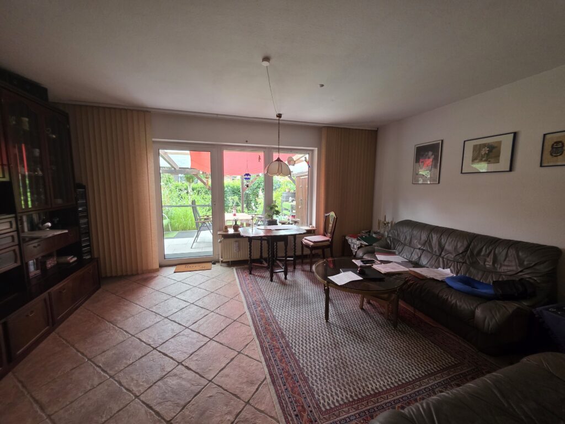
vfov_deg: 89.9
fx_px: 212
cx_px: 282
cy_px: 212
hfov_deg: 106.2
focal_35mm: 13
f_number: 1.9
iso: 400
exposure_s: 1/50
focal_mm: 2.2
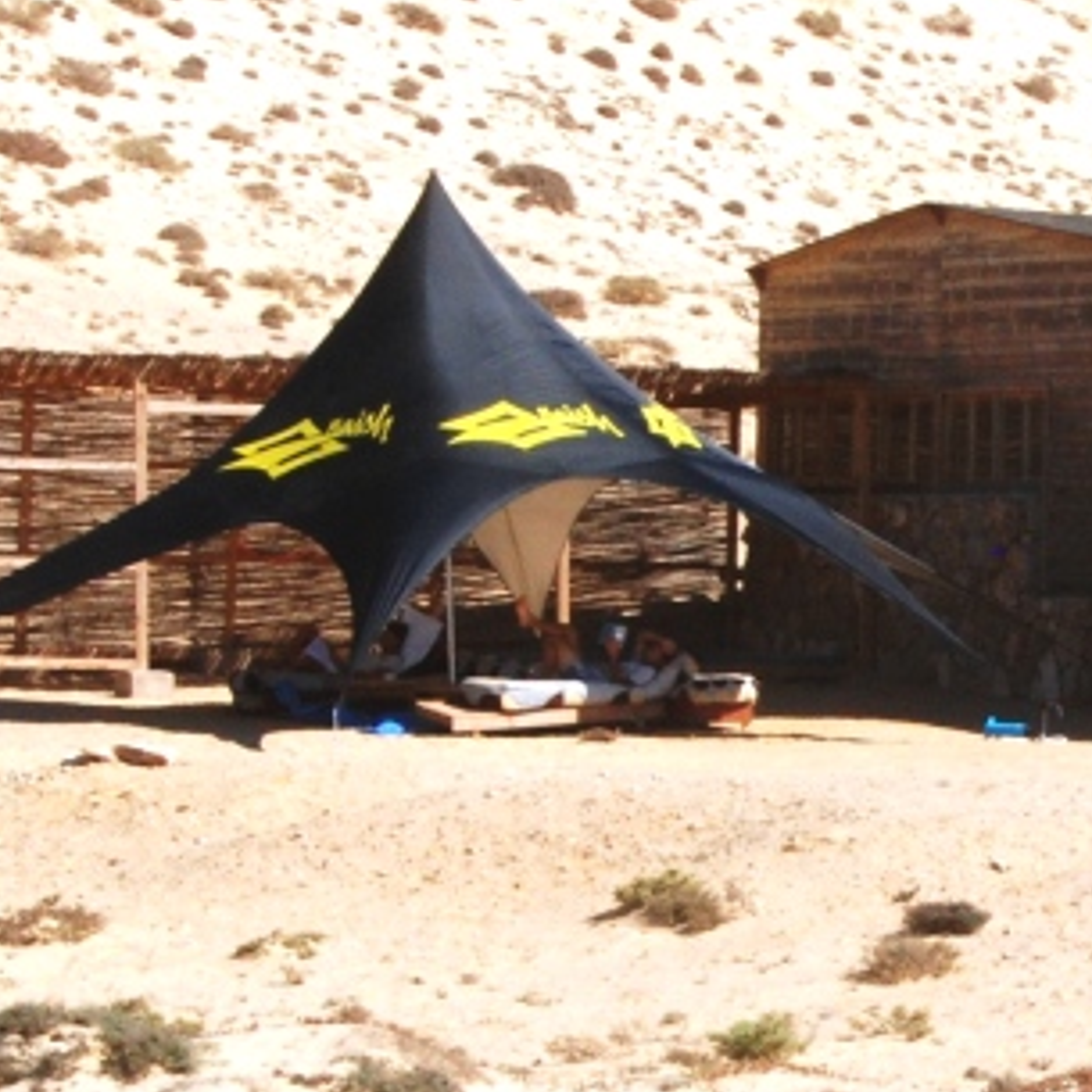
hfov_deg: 10.5
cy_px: 313
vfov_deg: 10.7
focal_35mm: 163
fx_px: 5818
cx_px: 1457
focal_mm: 38
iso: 400
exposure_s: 1/320
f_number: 16
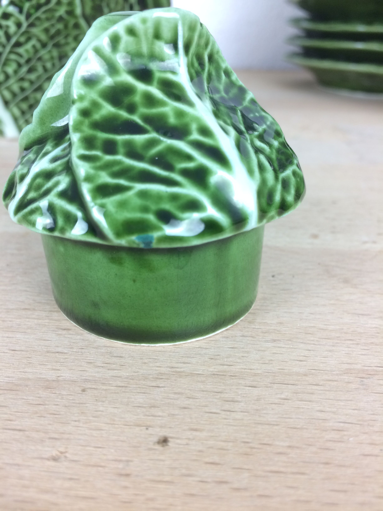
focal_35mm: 29
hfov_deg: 48.2
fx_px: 428
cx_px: 192
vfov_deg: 61.7
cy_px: 256
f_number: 2.2
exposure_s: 1/33
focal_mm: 4.15
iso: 64
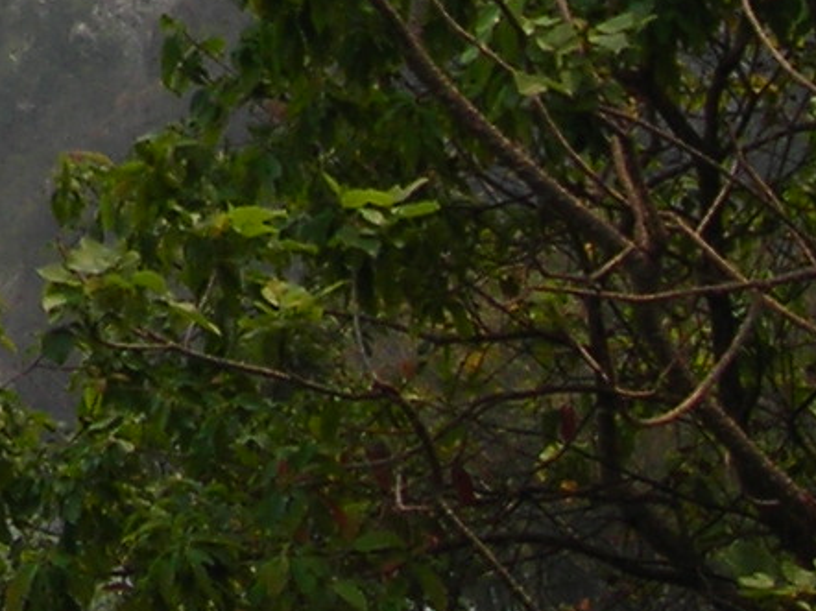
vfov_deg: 6.2
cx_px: -923
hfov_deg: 8.4
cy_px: -1082
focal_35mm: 223
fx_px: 5254
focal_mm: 6.3
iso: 50
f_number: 3.2
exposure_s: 1/440
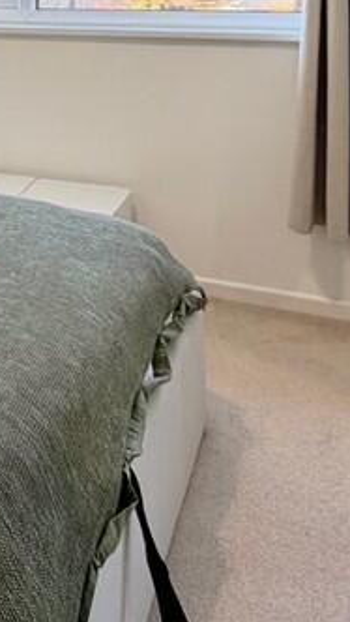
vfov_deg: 37.8
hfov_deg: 23.6
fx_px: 775
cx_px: -54
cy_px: -32
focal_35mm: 47
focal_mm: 2.22
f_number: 2.2
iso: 125
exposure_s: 1/121
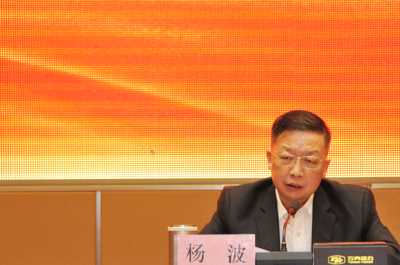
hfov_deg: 9.3
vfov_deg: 6.2
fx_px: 2450
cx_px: 274
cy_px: 139
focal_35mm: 221
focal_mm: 95
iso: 1250
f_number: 5.3
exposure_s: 1/60
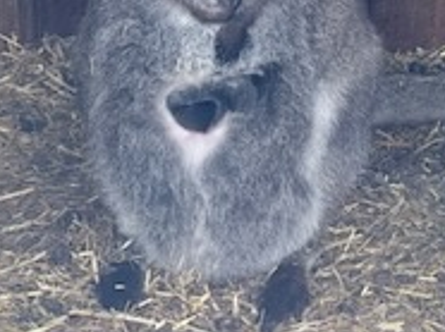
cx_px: 471
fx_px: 5315
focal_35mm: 414
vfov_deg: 3.6
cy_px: 110
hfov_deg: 4.8
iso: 125
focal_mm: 15.66
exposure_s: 1/99
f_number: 2.8
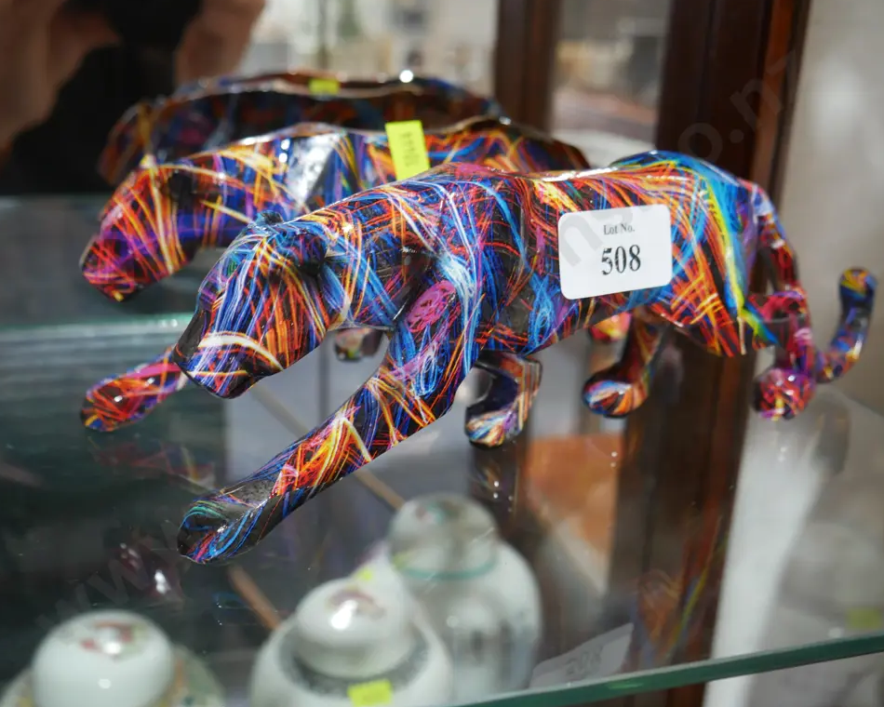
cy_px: 351
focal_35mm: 40
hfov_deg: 45.8
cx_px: 424
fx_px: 1047
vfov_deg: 37.3
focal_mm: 19
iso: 640
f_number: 4.1
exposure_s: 1/60
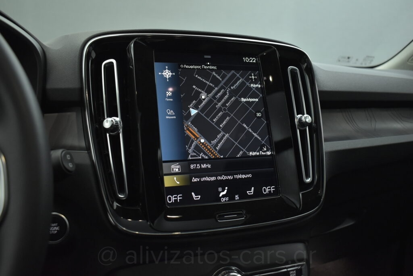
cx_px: 206
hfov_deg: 61.9
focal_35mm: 30
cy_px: 138
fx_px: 344
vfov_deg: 43.7
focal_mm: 20
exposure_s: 1/100
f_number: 3.8
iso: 1600
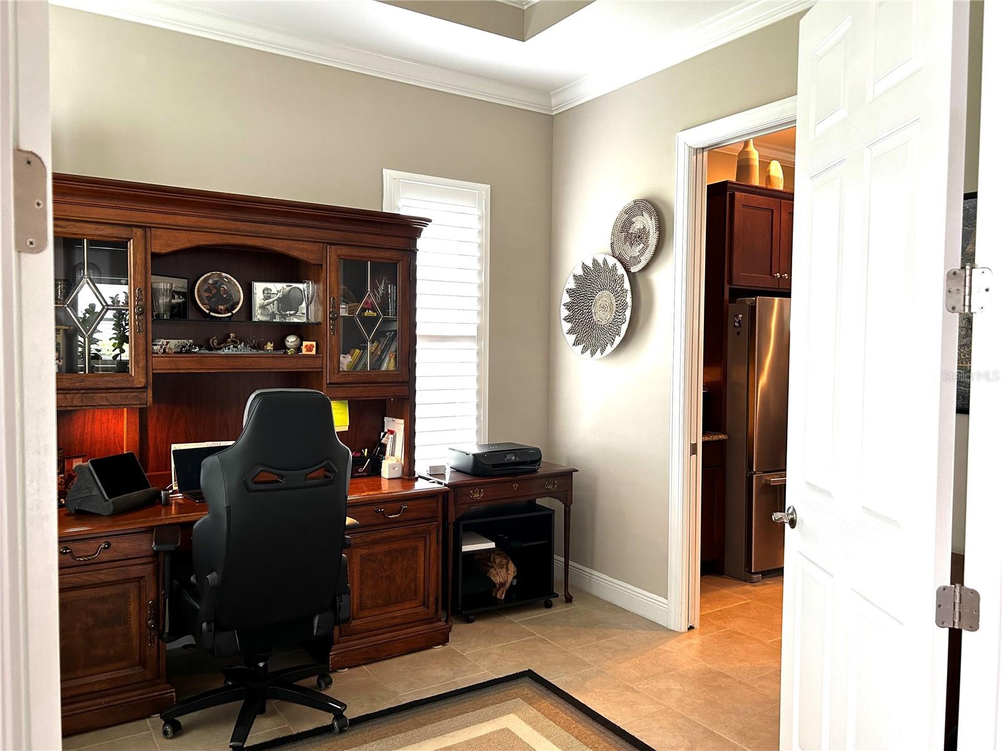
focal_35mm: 26
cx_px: 501
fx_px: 753
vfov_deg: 53.1
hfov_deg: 67.3
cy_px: 376
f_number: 1.5
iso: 125
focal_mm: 5.7
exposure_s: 1/60
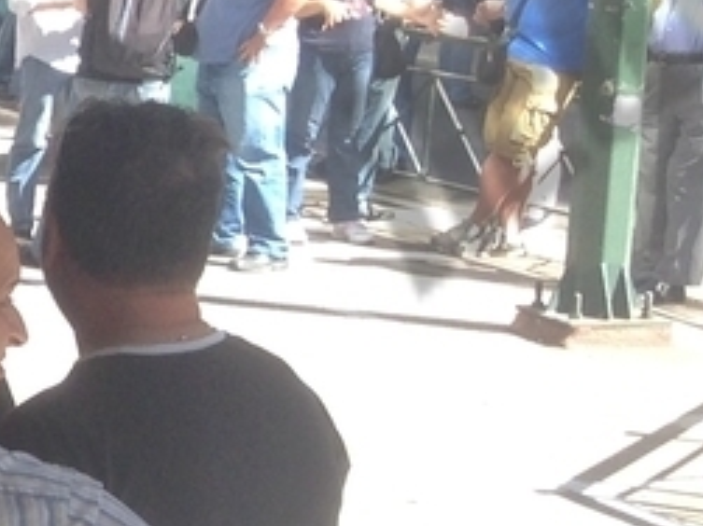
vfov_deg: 9.4
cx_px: -952
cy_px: 263
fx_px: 3207
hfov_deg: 10.8
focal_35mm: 158
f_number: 2.4
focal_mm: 4.12
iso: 50
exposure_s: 1/257
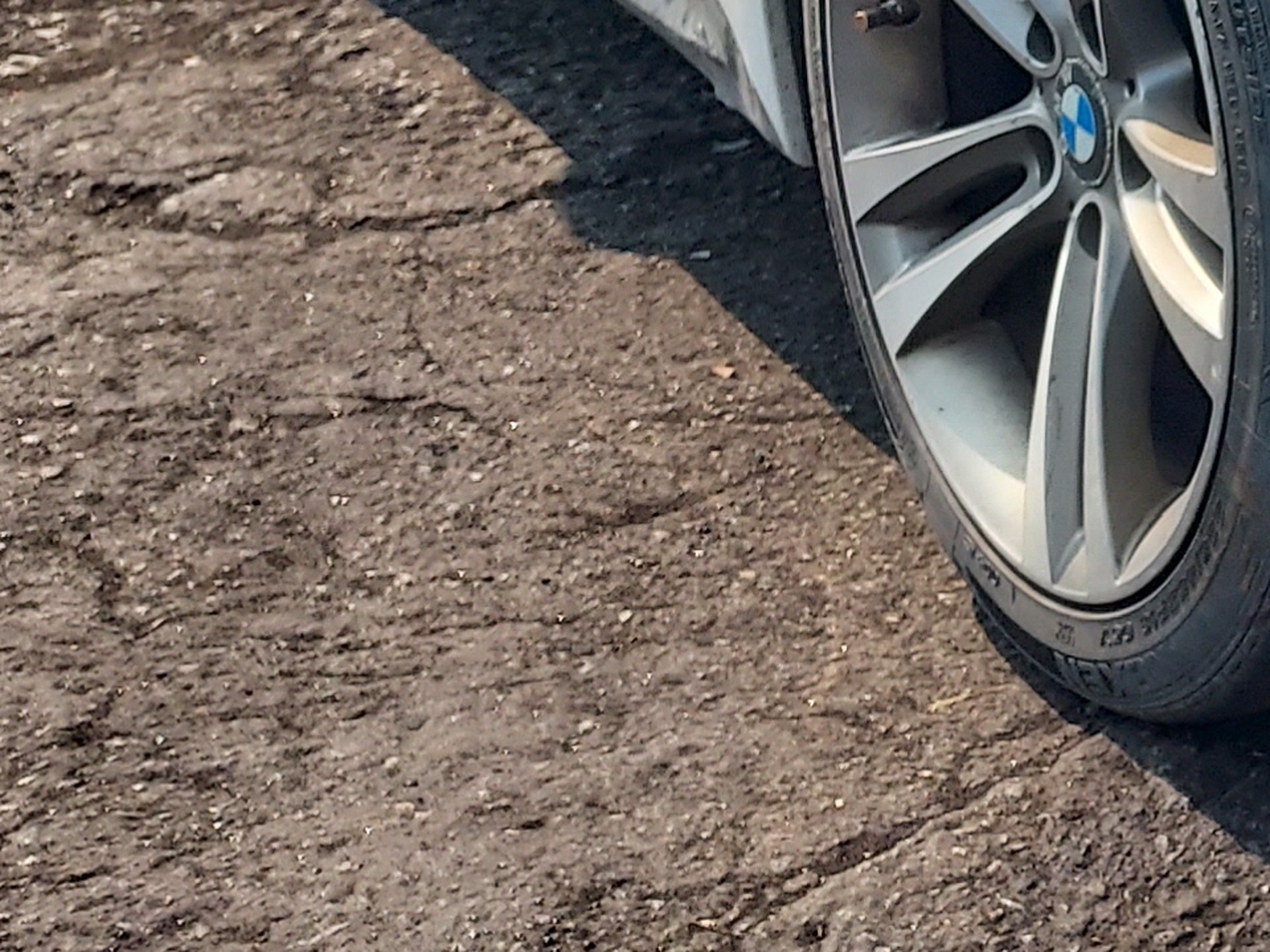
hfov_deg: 17.0
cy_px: -212
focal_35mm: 100
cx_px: 2125
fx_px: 3669
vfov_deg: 14.3
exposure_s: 1/1084
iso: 40
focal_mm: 4.6
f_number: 1.8
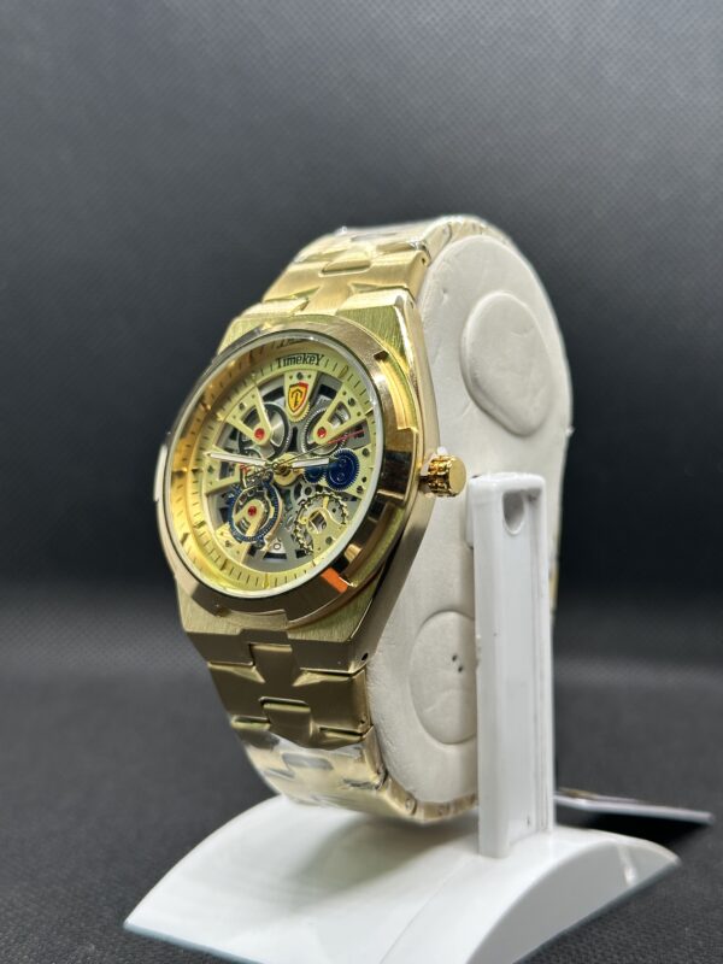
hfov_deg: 30.3
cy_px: 482
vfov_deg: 39.7
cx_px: 362
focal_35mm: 48
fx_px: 1337
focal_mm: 6.86
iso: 64
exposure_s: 1/100
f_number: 1.78
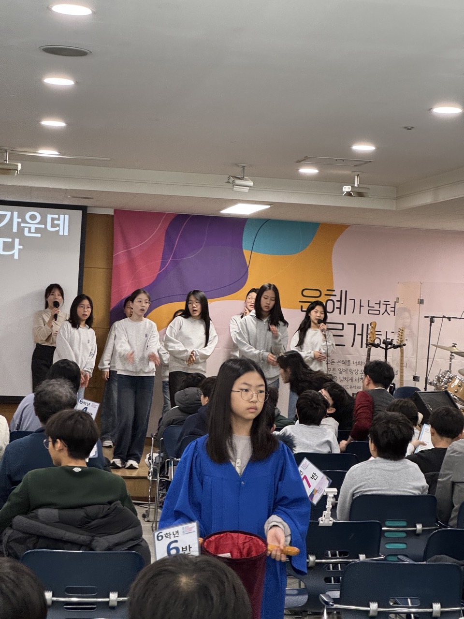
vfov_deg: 25.3
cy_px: 310
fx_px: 1376
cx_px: 232
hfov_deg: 19.1
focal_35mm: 77
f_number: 2.8
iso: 400
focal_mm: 9
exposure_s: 1/60
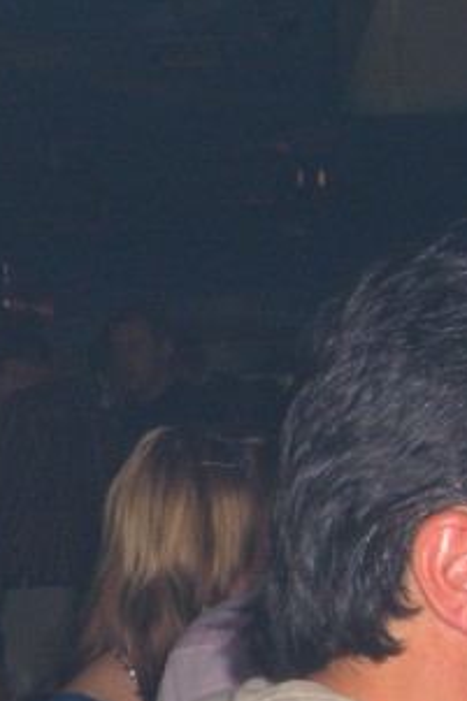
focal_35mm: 157
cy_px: 692
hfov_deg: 8.4
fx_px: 3058
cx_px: -355
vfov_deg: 12.9
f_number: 3.6
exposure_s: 1/60
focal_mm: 11.8
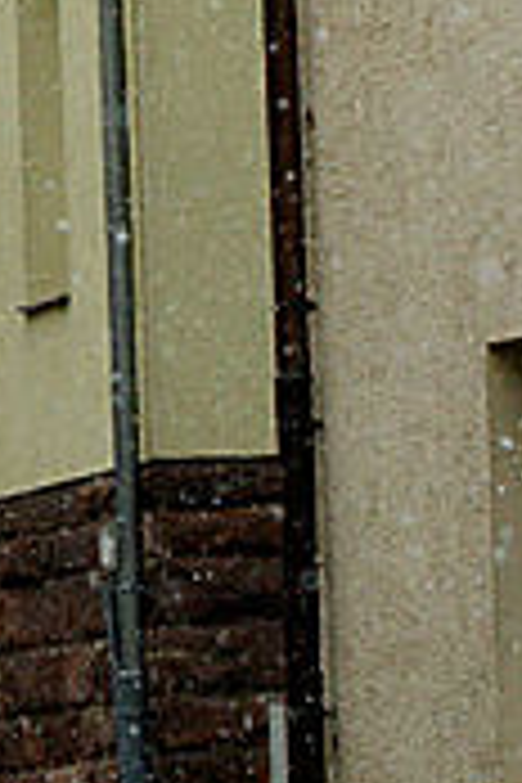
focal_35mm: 582
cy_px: -441
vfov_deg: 3.5
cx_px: -452
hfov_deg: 2.4
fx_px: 12648
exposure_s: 1/640
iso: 400
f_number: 6.3
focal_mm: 75
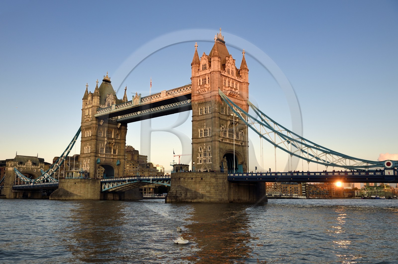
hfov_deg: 55.8
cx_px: 199
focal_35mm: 34
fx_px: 376
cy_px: 132
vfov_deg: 38.8
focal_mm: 34
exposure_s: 1/125
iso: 200
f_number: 9
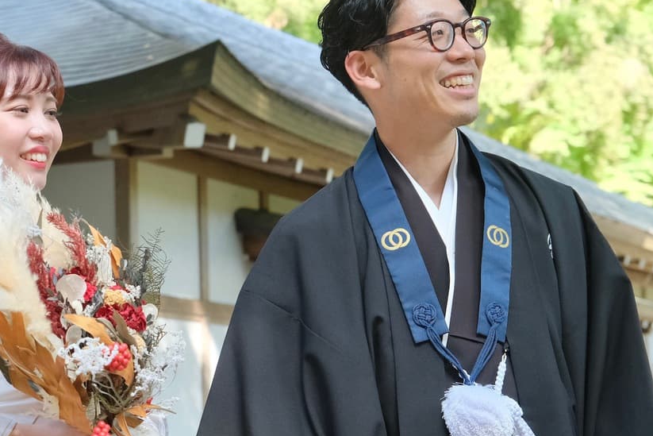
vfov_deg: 12.2
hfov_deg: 18.2
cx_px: 203
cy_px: 235
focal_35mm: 112
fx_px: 2032
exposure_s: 1/200
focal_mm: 42.9
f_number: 4.5
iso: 1600
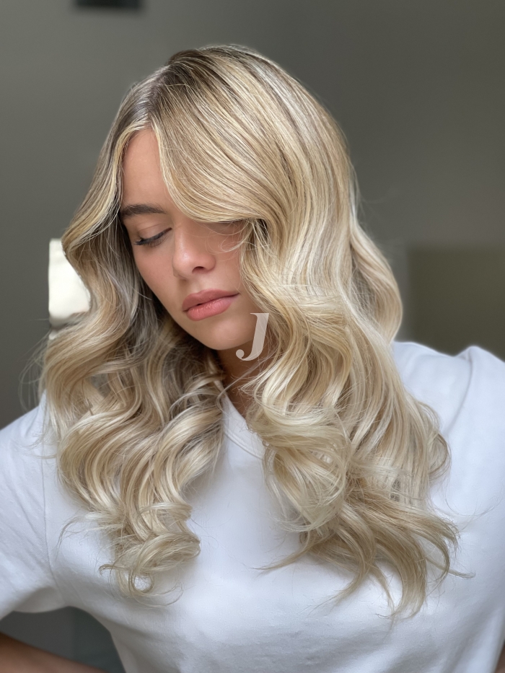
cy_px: 336
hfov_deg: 22.9
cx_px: 252
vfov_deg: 30.3
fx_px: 1245
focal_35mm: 64
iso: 160
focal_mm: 7.5
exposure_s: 1/121
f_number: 2.2
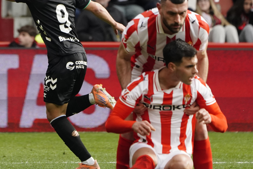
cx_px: 151
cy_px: 60
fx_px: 4610
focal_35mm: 656
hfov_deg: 3.1
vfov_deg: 2.1
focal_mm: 400
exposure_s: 1/2000
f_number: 6.3
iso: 2500
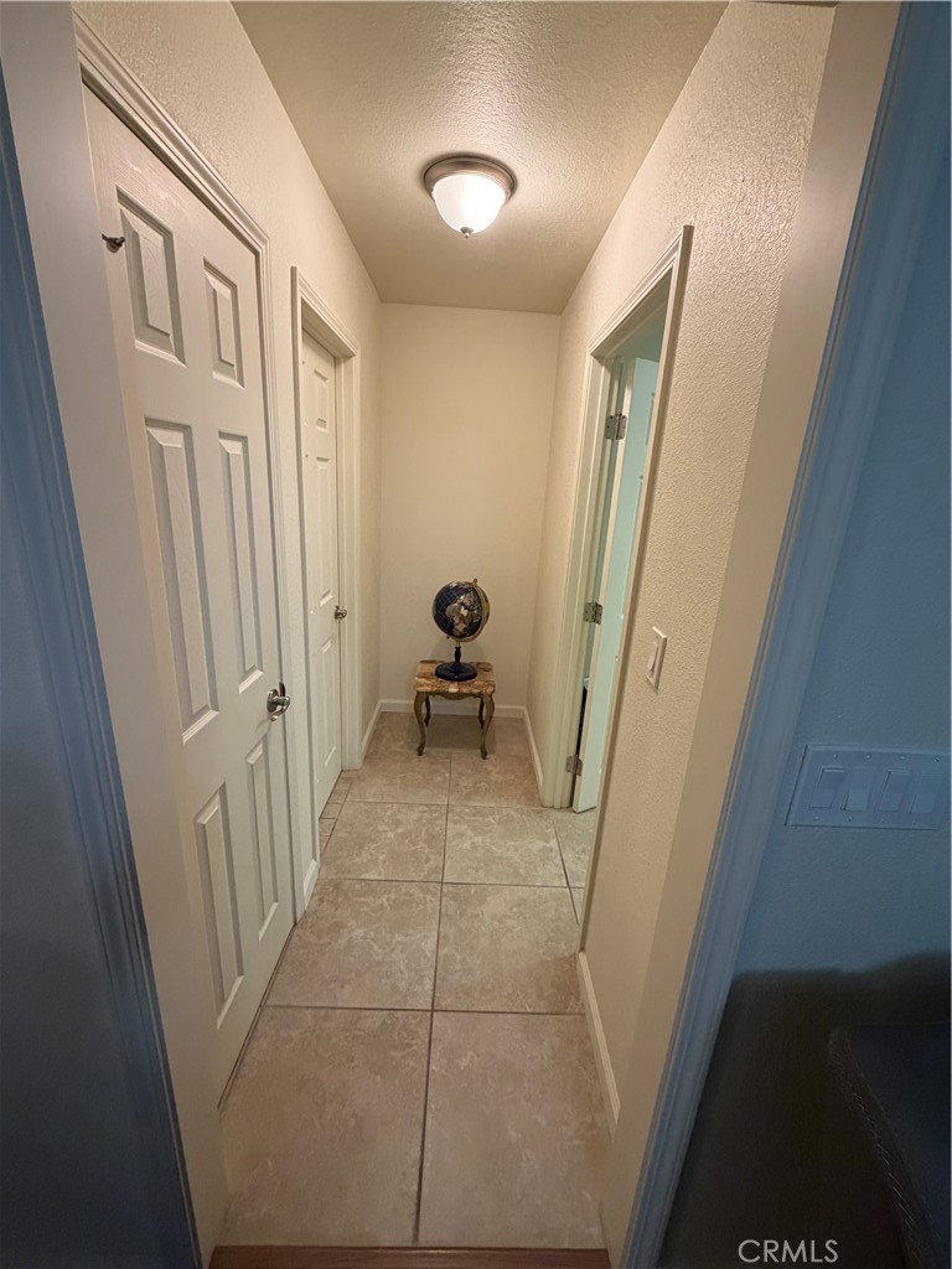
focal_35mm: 14
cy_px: 634
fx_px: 513
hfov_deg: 85.7
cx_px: 476
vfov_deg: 102.1
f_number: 2.2
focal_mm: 2.22
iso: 320
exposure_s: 1/60
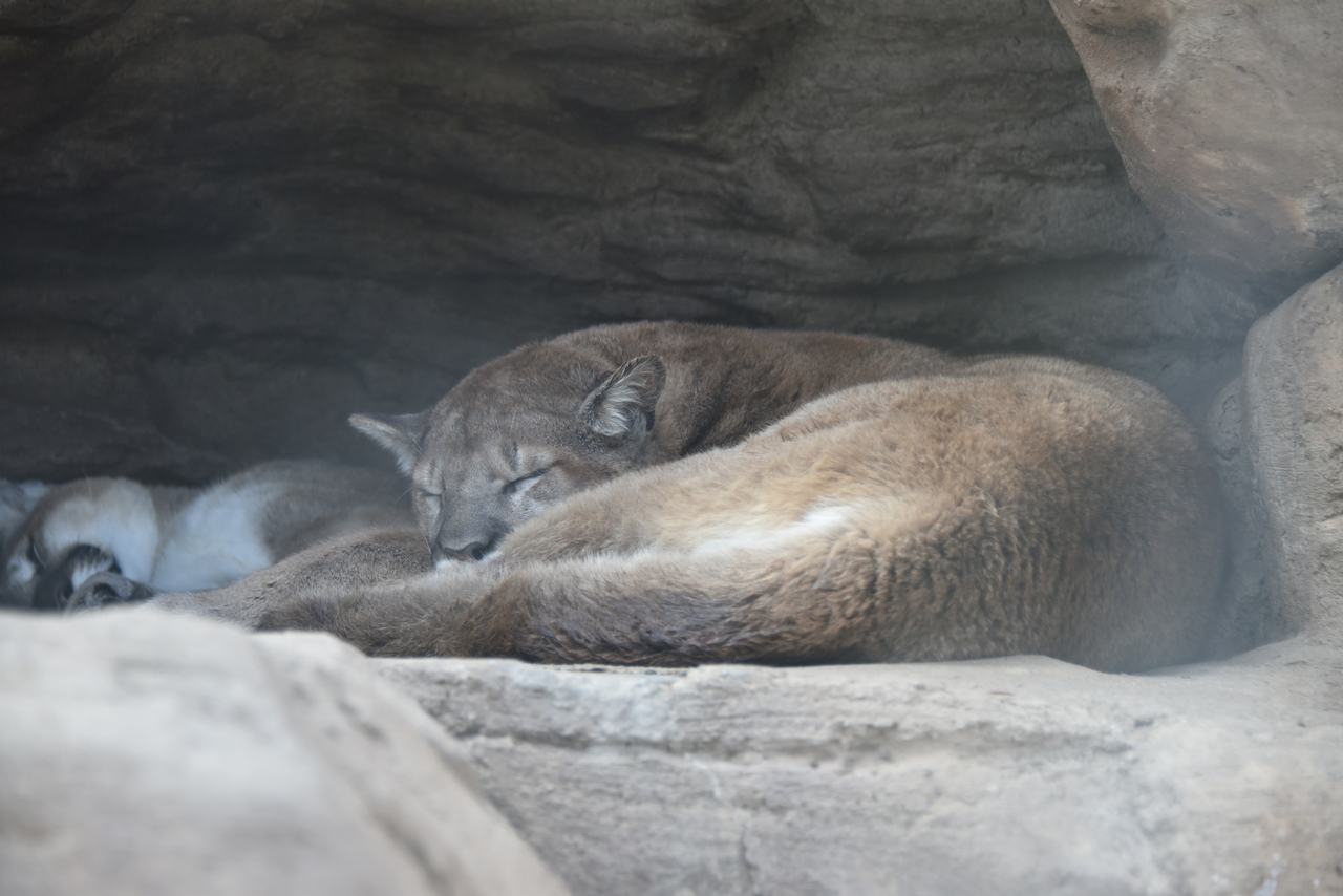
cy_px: 448
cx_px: 672
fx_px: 4552
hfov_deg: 16.8
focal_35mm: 122
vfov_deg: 11.2
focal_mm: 122
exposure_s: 1/250
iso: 1000
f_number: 5.6
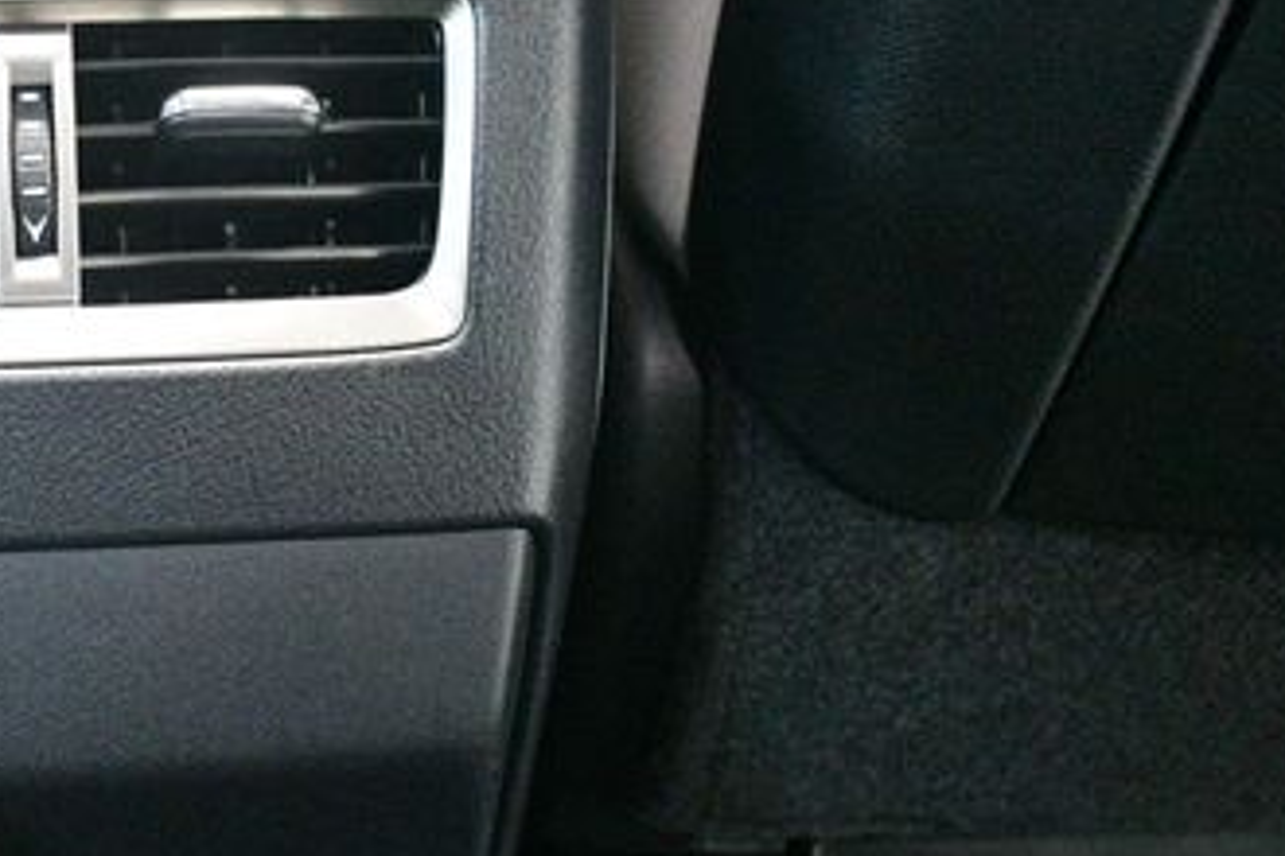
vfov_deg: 21.2
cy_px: 541
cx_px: 97
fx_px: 2284
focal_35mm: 64
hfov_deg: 29.9
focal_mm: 22
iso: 12800
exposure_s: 1/40
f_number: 3.5
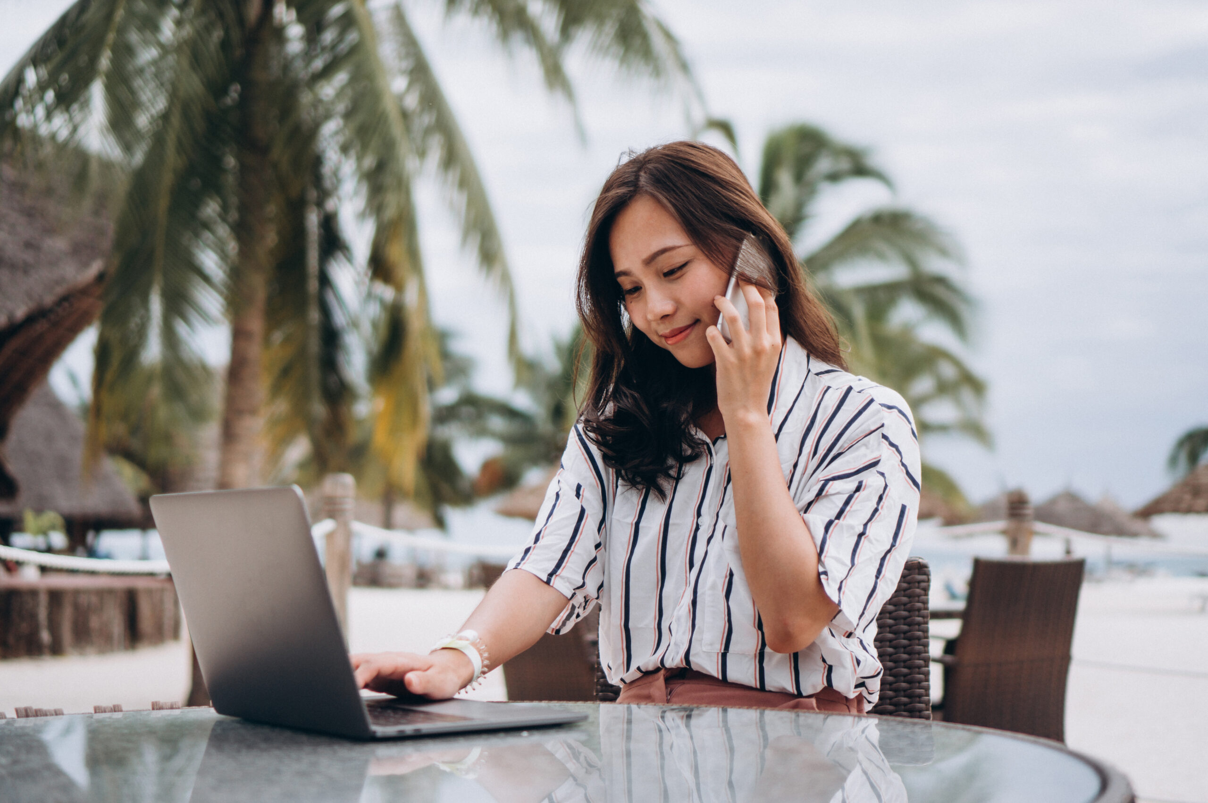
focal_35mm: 52
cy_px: 402
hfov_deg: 37.9
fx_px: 1760
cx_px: 604
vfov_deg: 25.7
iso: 100
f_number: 1.8
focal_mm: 35
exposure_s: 1/800
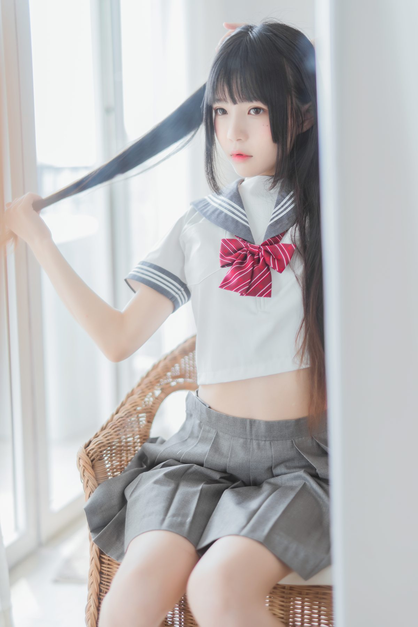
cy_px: 314
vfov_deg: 39.6
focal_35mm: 50
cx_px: 209
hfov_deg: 27.0
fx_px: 870
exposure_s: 1/160
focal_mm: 50
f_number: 1.4
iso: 160
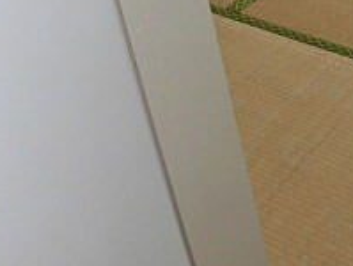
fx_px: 787
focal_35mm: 77
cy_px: -156
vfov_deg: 17.0
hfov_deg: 22.0
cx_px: 491
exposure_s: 1/60
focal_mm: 4.3
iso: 100
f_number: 3.1
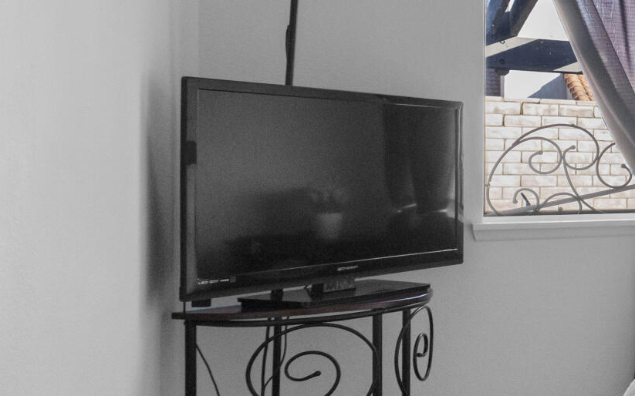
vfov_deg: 24.8
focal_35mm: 52
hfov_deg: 24.1
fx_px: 900
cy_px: 166
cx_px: 1072
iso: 2500
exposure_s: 1/30
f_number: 5
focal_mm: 14
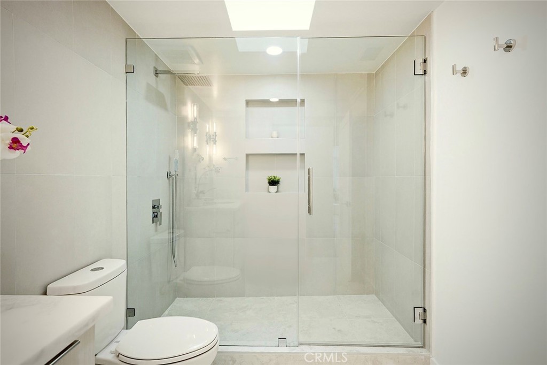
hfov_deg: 93.3
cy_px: 182
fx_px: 258
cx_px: 274
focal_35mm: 17
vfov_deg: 70.4
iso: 800
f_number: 5.6
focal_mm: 17
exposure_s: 1/500
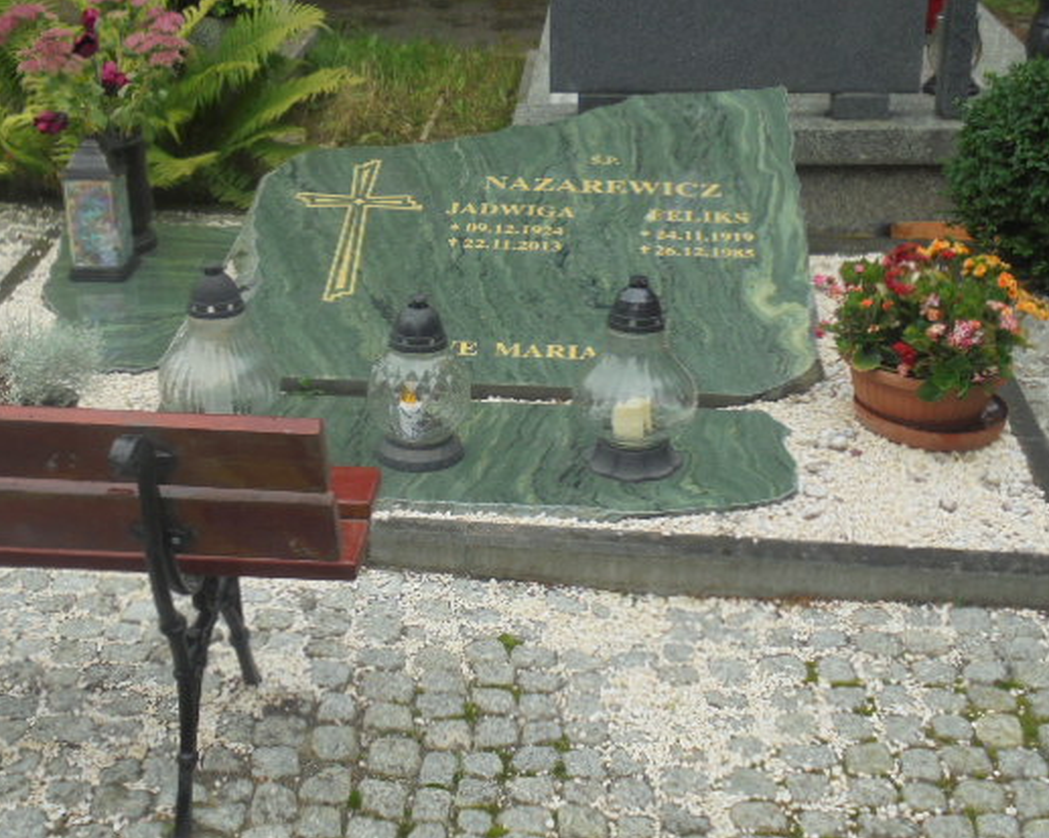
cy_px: 386
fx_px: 1613
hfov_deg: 35.9
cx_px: 448
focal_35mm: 52
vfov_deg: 29.1
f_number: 4.5
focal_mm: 7.8
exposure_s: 1/125
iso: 100
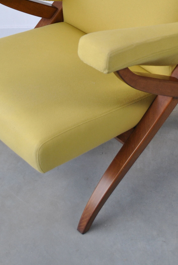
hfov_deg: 16.5
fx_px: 614
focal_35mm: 83
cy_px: 20
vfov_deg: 23.7
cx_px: 97
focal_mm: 24
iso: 200
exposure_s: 1/40
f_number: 4
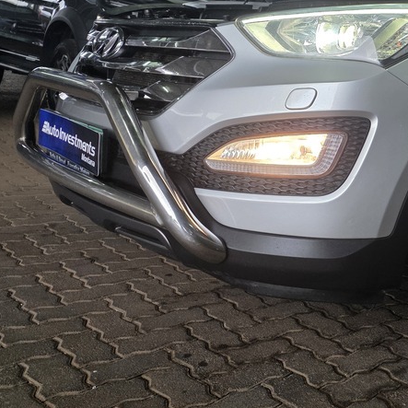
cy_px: 100
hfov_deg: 32.3
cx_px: 437
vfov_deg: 35.2
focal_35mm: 47
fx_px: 627
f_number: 1.7
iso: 160
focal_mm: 6.25
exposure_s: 1/79.9
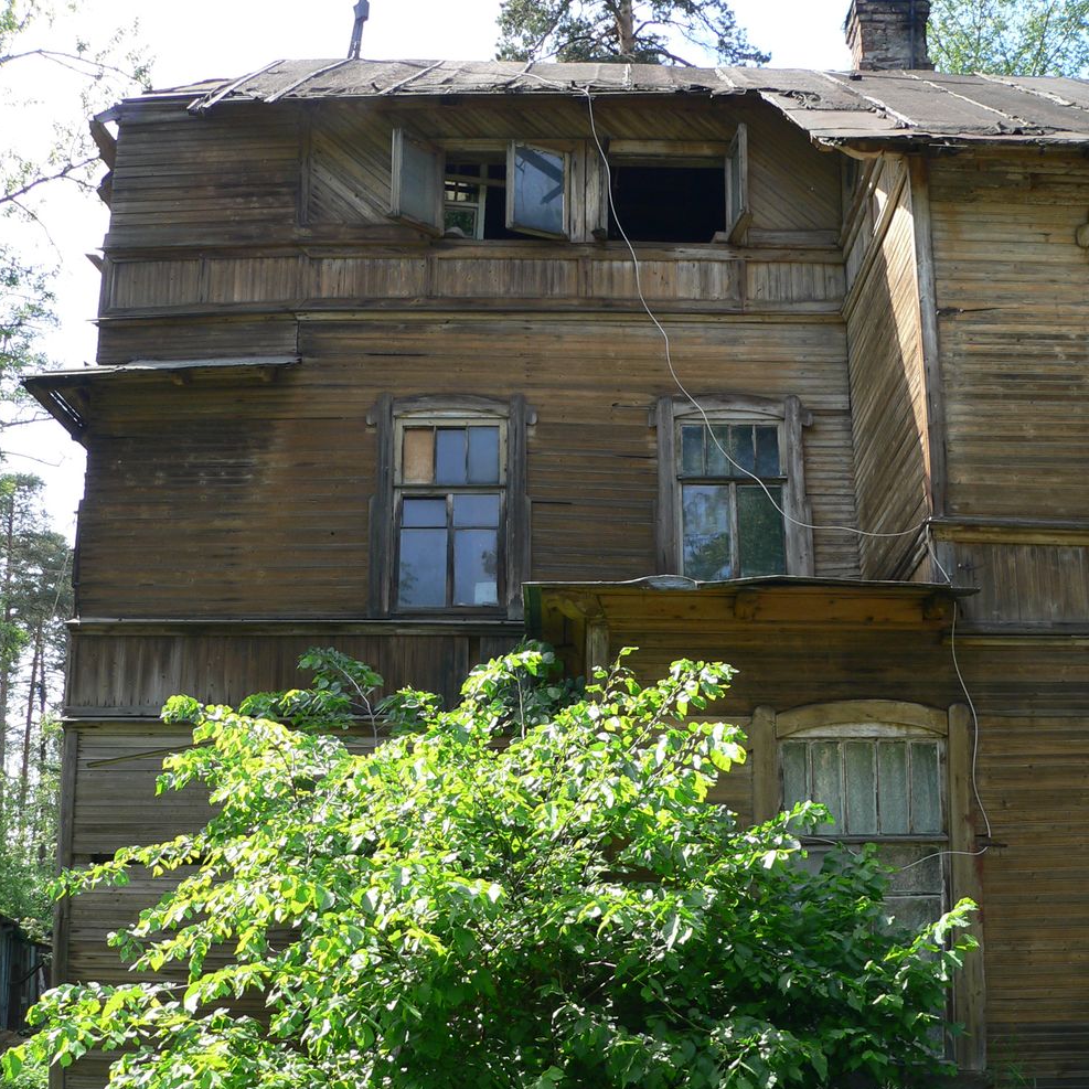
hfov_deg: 39.2
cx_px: 546
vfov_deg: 39.0
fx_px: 1530
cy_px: 664
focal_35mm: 43
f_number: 3.3
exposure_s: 1/125
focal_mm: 6
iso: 80
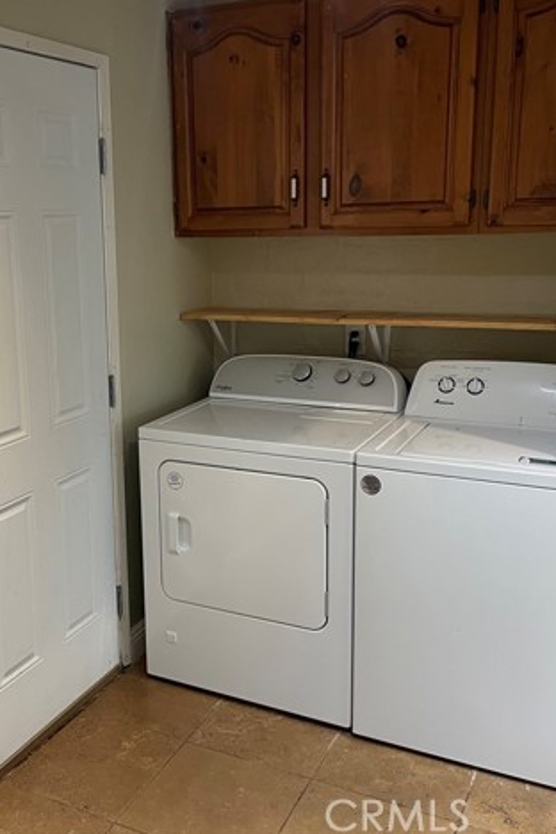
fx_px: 857
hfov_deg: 35.5
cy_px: 413
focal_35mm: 37
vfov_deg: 51.9
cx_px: 176
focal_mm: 4.2
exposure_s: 1/60
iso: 80
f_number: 1.6
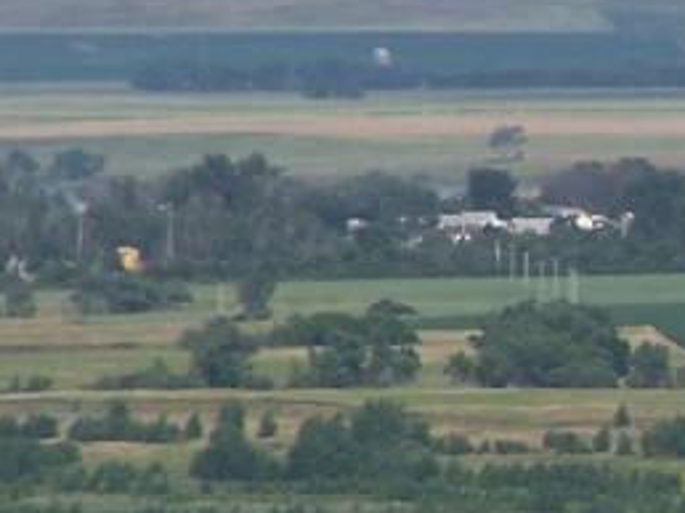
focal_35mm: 1348
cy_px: 373
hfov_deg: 1.5
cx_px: 1280
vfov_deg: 1.1
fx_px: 26650
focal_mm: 55.9
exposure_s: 1/800
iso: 80
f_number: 5
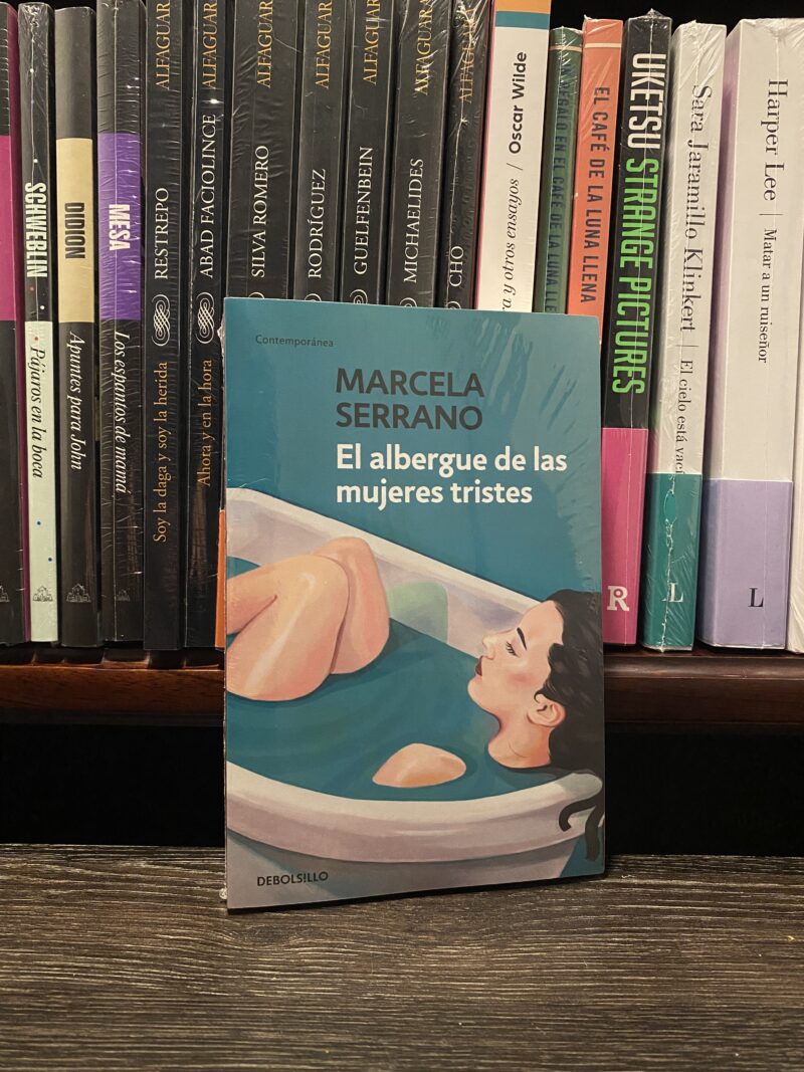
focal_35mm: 26
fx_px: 805
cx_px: 402
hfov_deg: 53.1
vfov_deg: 67.3
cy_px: 536
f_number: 1.8
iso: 640
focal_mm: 4.25
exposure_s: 1/30
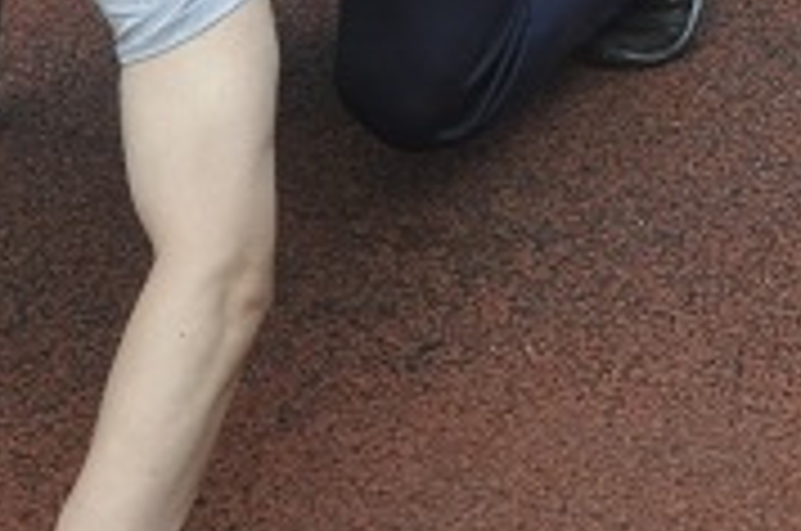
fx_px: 3176
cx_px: 356
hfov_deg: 14.4
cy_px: -446
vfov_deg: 9.1
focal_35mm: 143
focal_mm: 20
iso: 800
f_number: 10
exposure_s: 1/400
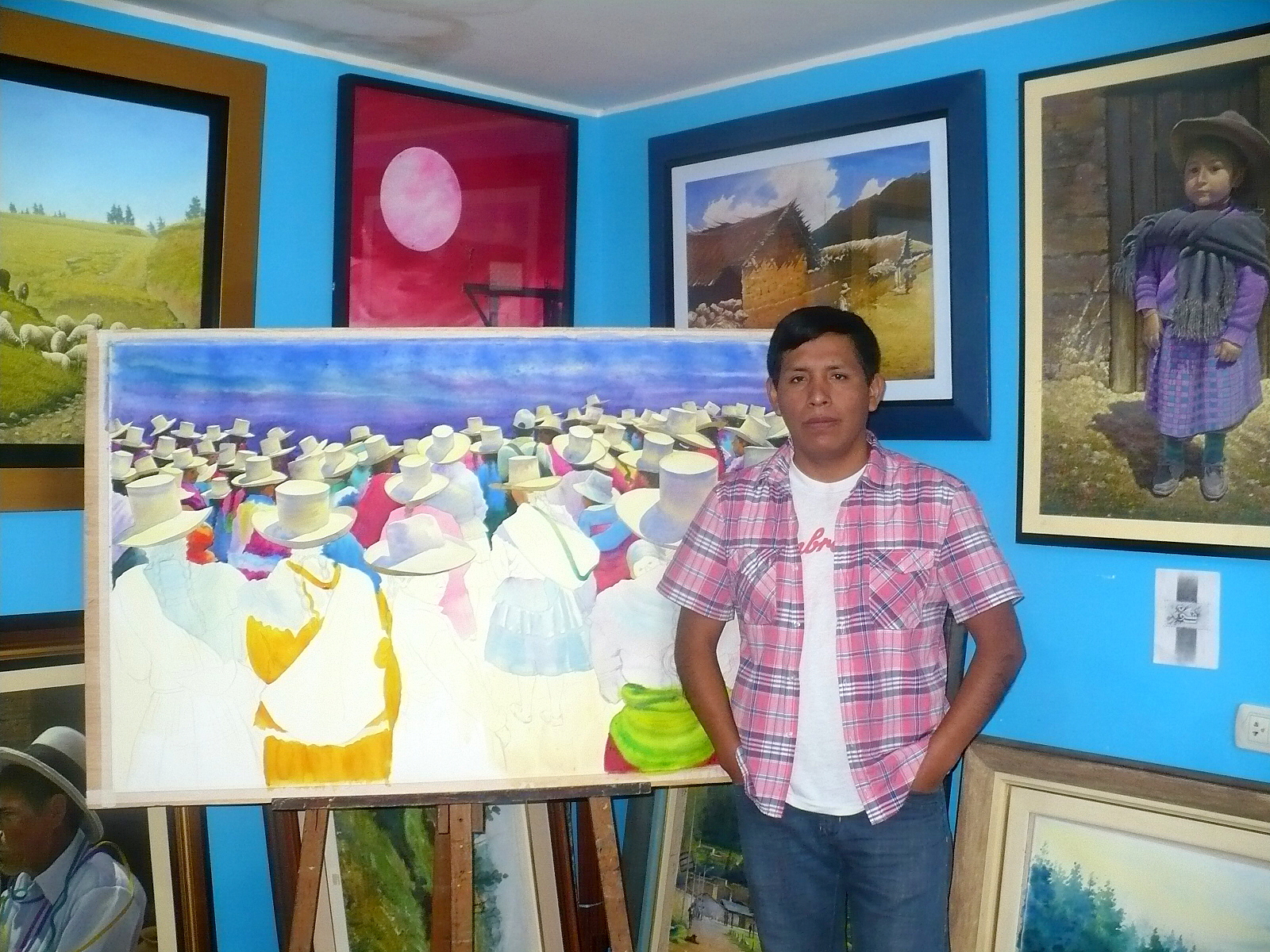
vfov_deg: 38.7
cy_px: 476
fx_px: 1357
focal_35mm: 37
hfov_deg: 50.1
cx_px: 635
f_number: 2.8
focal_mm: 6.1
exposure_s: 1/30
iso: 200
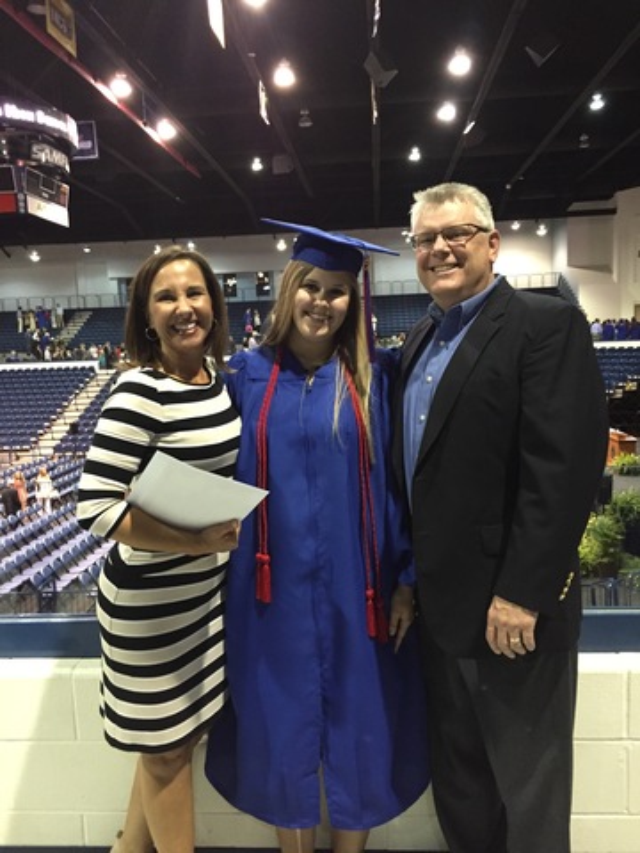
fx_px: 715
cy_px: 426
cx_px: 320
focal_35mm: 29
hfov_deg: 48.2
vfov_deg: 61.7
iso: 250
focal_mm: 4.15
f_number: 2.2
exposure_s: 1/15
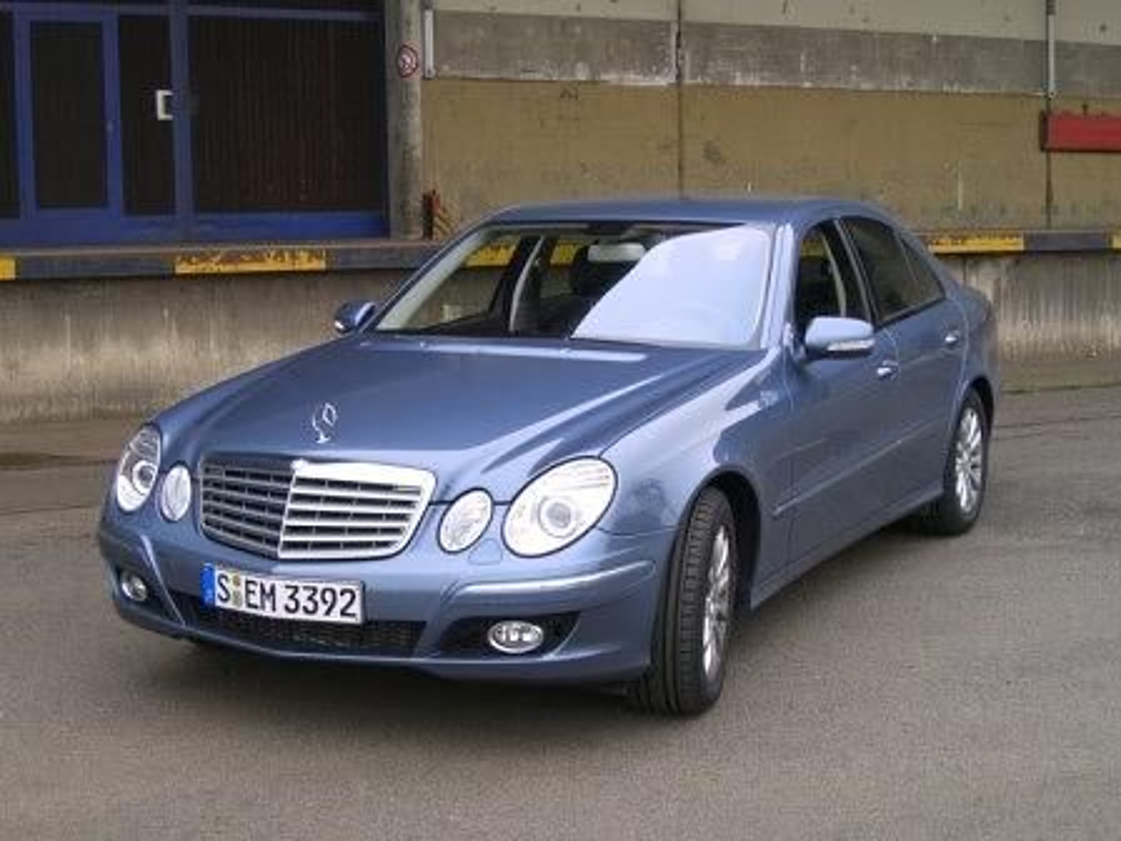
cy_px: 420
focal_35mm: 57
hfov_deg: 33.8
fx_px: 1846
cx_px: 560
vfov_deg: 25.7
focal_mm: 11.8
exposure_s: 1/160
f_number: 3.6
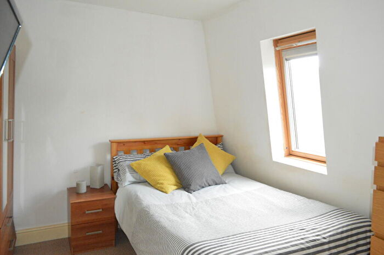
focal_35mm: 27
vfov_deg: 47.9
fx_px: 288
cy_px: 128
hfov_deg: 67.4
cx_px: 192
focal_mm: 18
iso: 3200
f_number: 5.6
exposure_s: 1/200
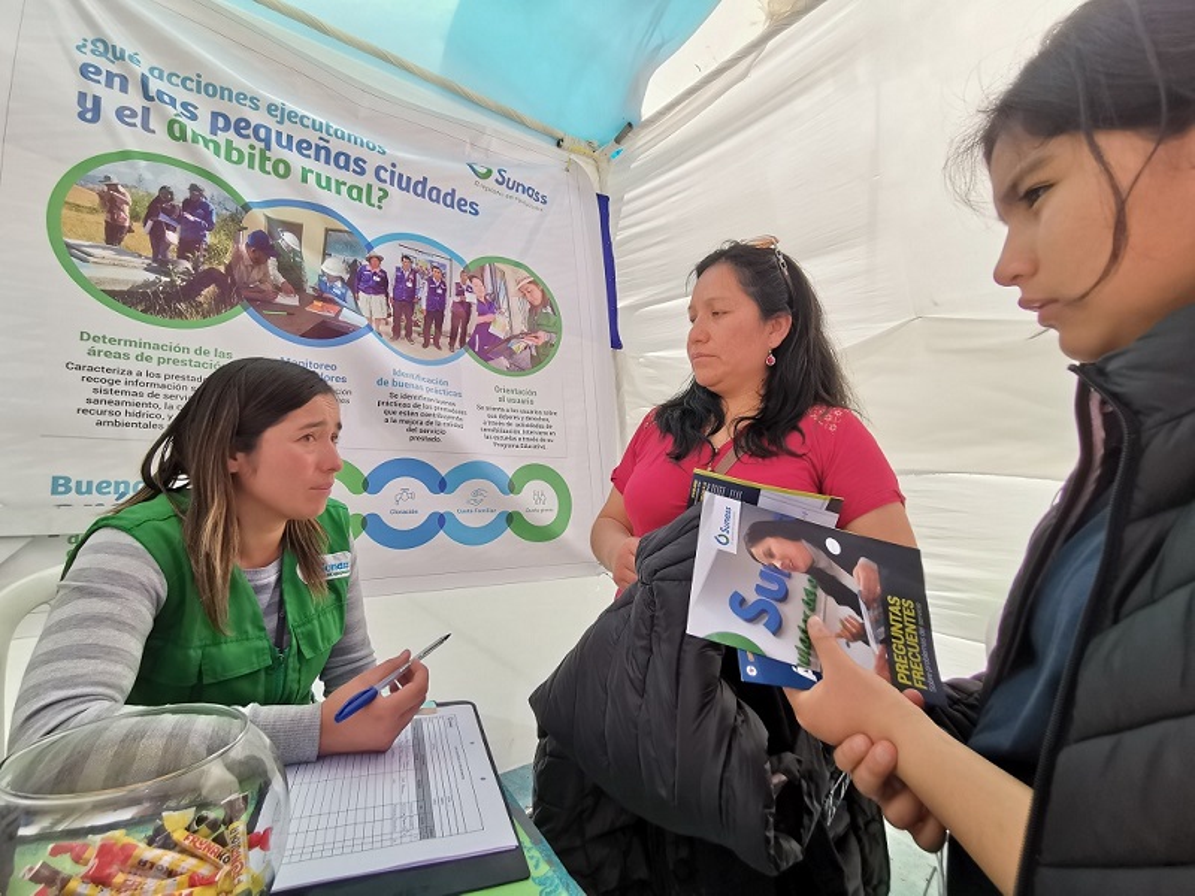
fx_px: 552
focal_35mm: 16
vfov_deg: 78.1
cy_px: 448
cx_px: 598
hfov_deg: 94.5
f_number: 2.2
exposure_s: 1/327
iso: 50
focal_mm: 2.35
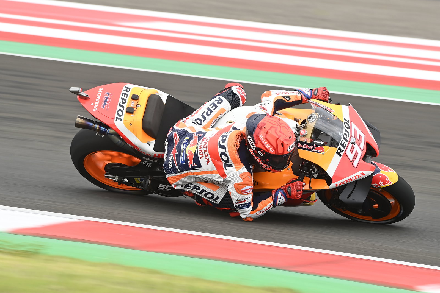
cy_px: 146
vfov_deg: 4.7
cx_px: 220
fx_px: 3569
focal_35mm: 292
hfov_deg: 7.1
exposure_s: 1/250
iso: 200
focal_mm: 195
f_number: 9
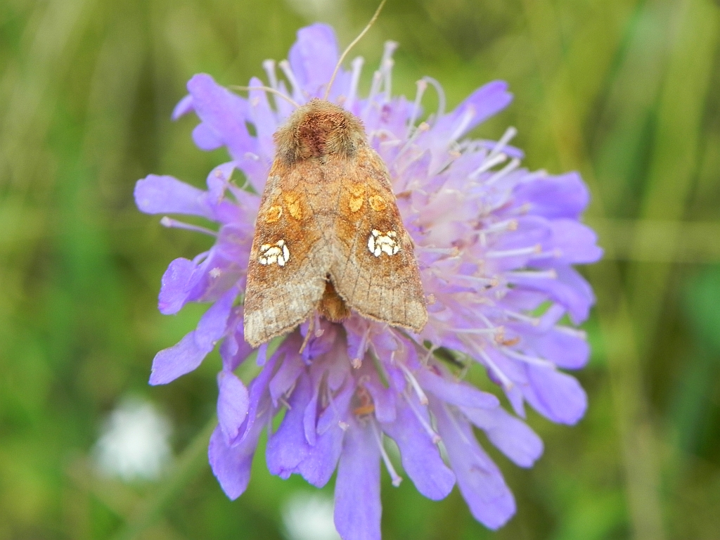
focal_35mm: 95
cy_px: 270
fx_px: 1976
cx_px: 360
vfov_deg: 15.6
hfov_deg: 20.7
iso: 160
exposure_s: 1/338
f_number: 4
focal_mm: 16.9
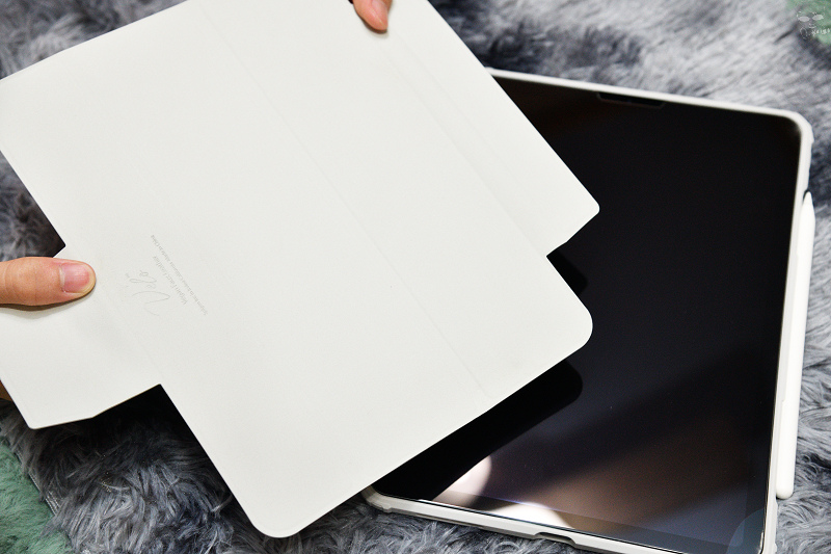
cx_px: 416
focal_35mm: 65
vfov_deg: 20.9
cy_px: 277
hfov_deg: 31.0
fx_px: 1500
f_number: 5.6
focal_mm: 65
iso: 2000
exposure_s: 1/160
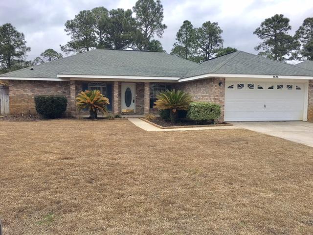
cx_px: 156
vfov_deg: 48.2
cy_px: 118
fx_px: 262
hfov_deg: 61.7
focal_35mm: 29
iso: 25
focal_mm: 4.15
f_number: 2.2
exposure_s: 1/818
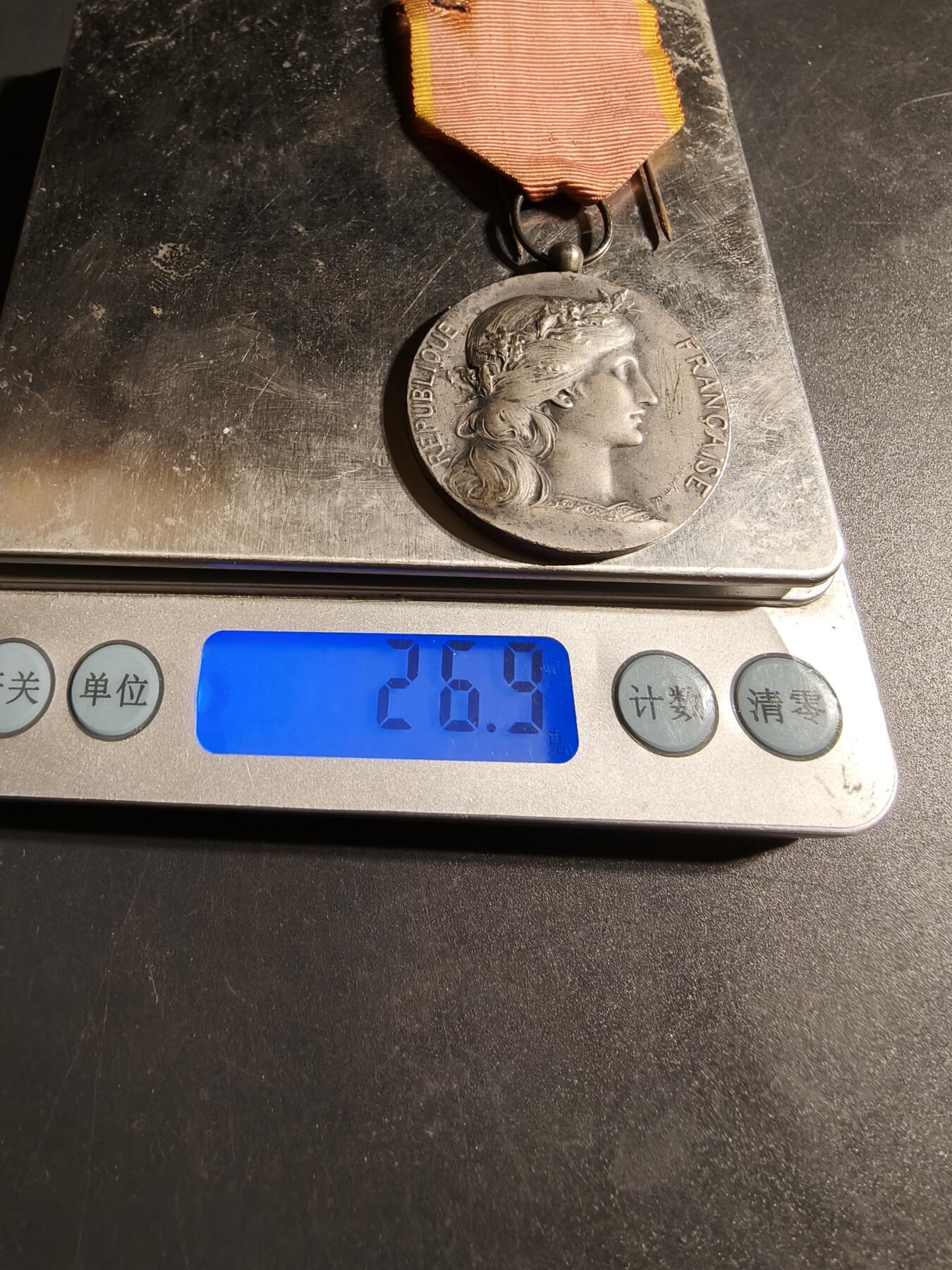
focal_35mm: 23
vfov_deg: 73.9
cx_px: 476
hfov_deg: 58.9
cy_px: 635
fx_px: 843
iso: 160
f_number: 2
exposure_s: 1/99.6
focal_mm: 2.32
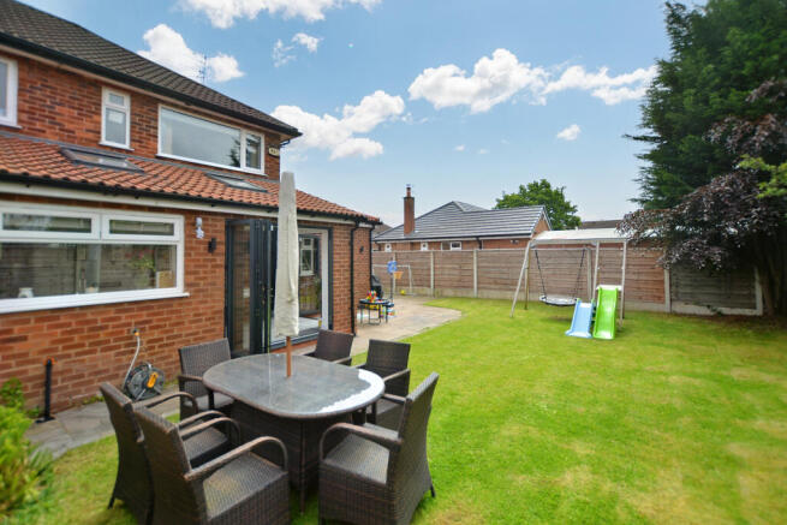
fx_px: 328
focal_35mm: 15
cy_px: 262
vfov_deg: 77.4
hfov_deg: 100.4
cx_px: 394
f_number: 3.5
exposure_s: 1/1000
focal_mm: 10
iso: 100
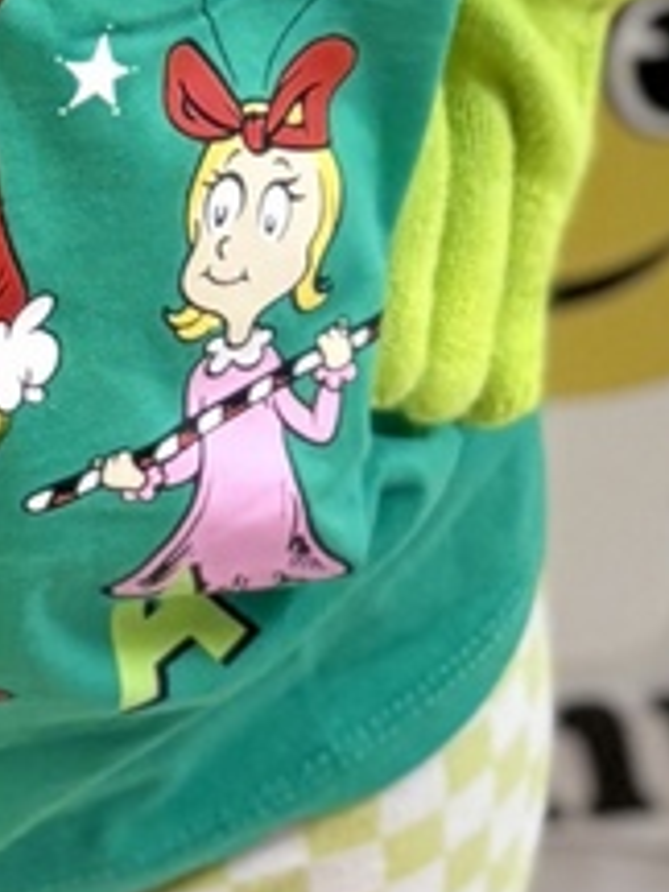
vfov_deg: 13.5
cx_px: -153
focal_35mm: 123
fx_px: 3170
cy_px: -937
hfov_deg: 11.8
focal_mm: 5.96
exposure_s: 1/60
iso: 200
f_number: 1.6
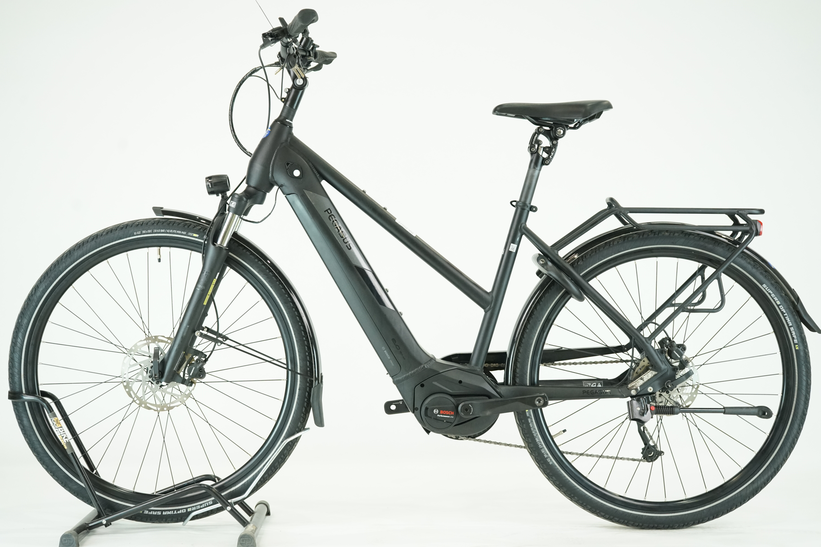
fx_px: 1277
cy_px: 274
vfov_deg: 24.2
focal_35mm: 56
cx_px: 410
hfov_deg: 35.6
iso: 2500
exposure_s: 1/200
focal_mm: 56
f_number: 5.6
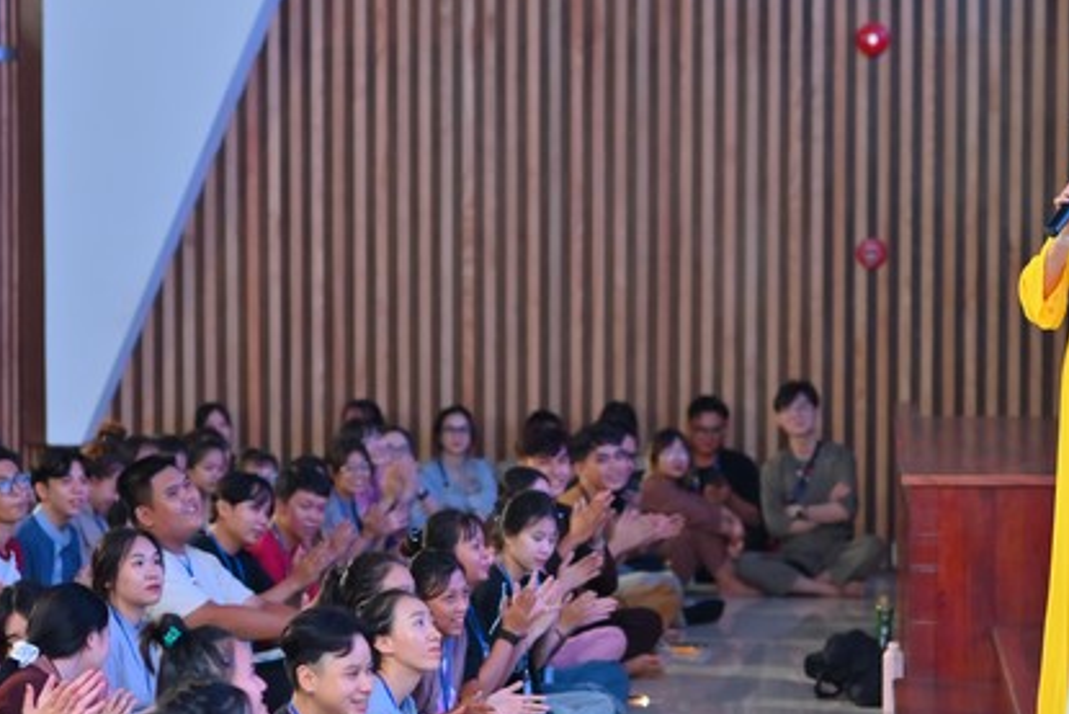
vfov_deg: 10.3
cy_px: 463
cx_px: 538
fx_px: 3951
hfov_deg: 15.4
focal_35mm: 133
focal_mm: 85
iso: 1000
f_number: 2.8
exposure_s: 1/200
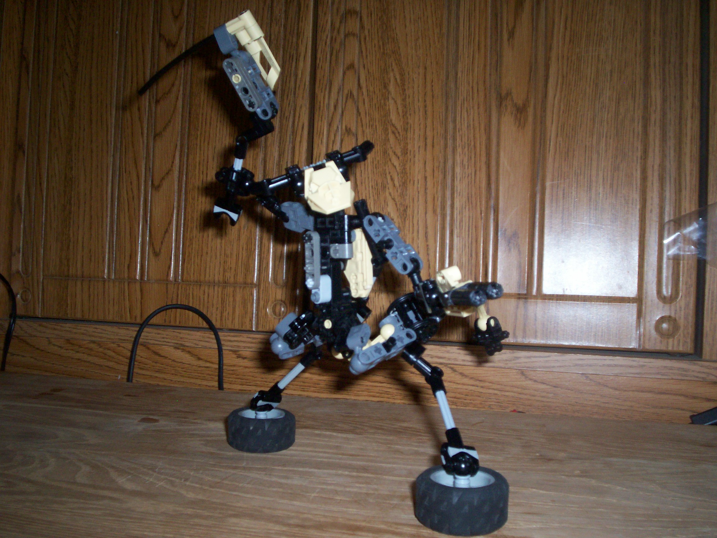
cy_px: 269
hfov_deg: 51.4
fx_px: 746
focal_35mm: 36
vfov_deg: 39.7
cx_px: 358
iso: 140
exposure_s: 1/64
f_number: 4.5
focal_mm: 5.9
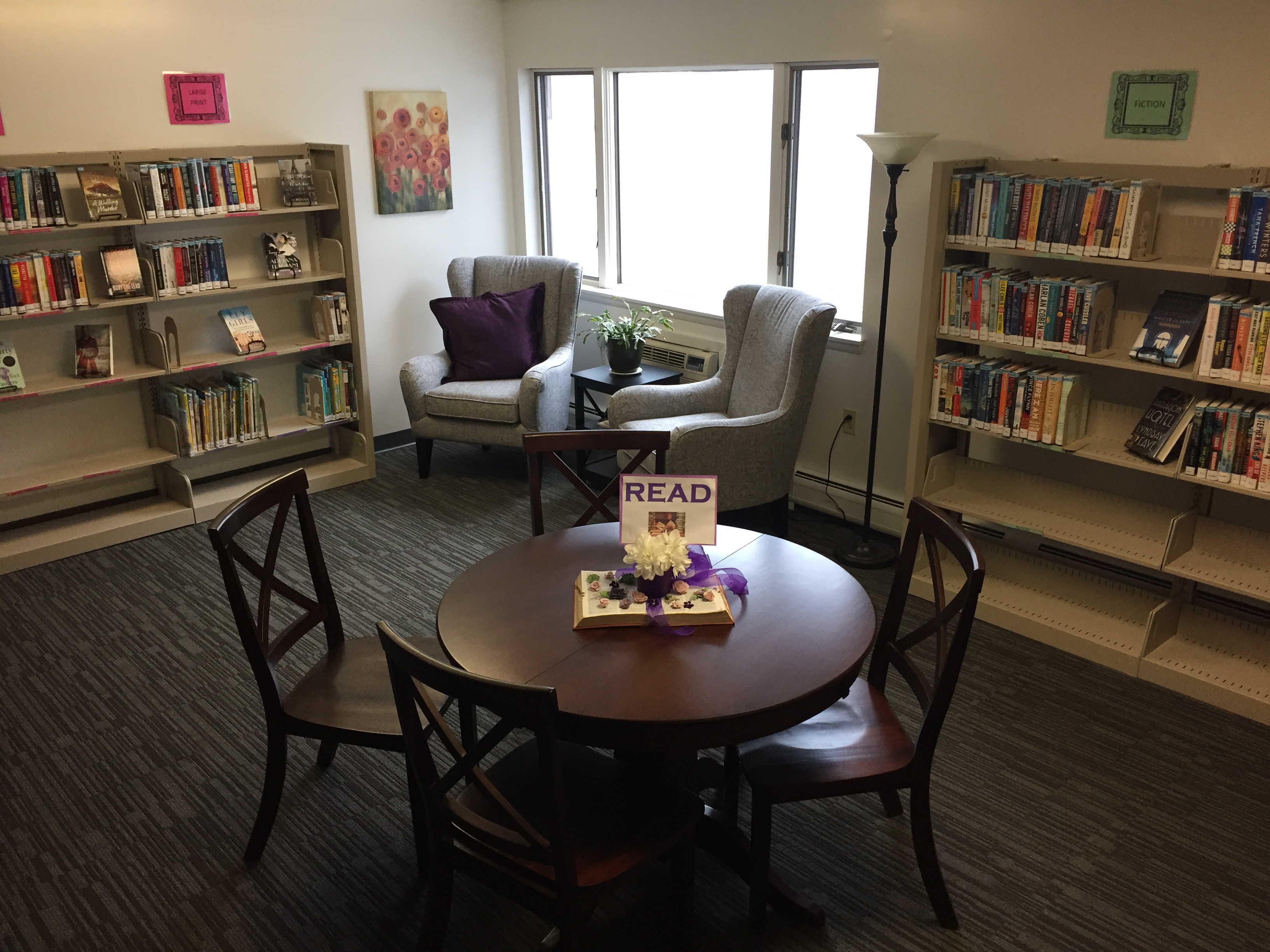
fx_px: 1064
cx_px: 635
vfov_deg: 48.2
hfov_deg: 61.7
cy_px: 476
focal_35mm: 29
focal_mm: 4.15
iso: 50
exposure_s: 1/30
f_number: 2.2
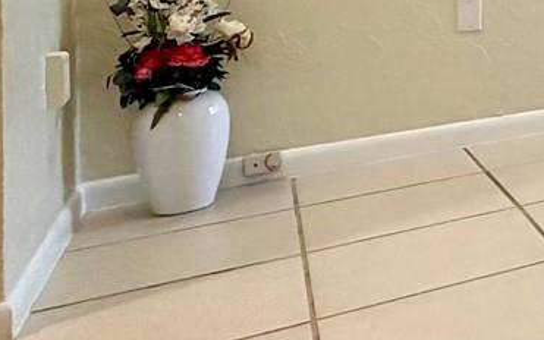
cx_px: 1016
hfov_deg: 20.5
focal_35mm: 64
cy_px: -129
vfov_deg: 18.6
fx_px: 949
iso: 160
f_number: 2.2
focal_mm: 2.22
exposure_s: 1/120
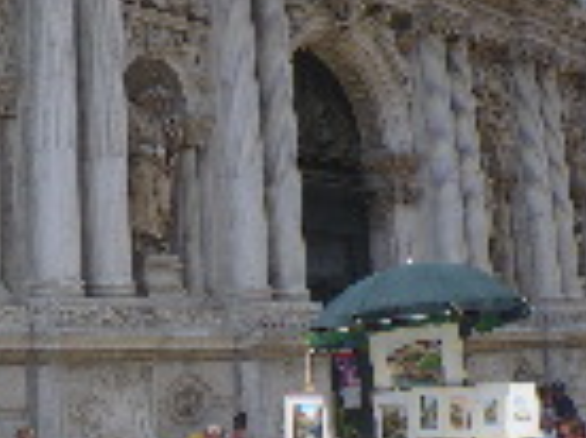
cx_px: 144
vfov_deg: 18.3
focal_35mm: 78
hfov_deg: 24.8
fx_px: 1318
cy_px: -17
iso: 50
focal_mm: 5
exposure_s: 1/320
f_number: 4.2
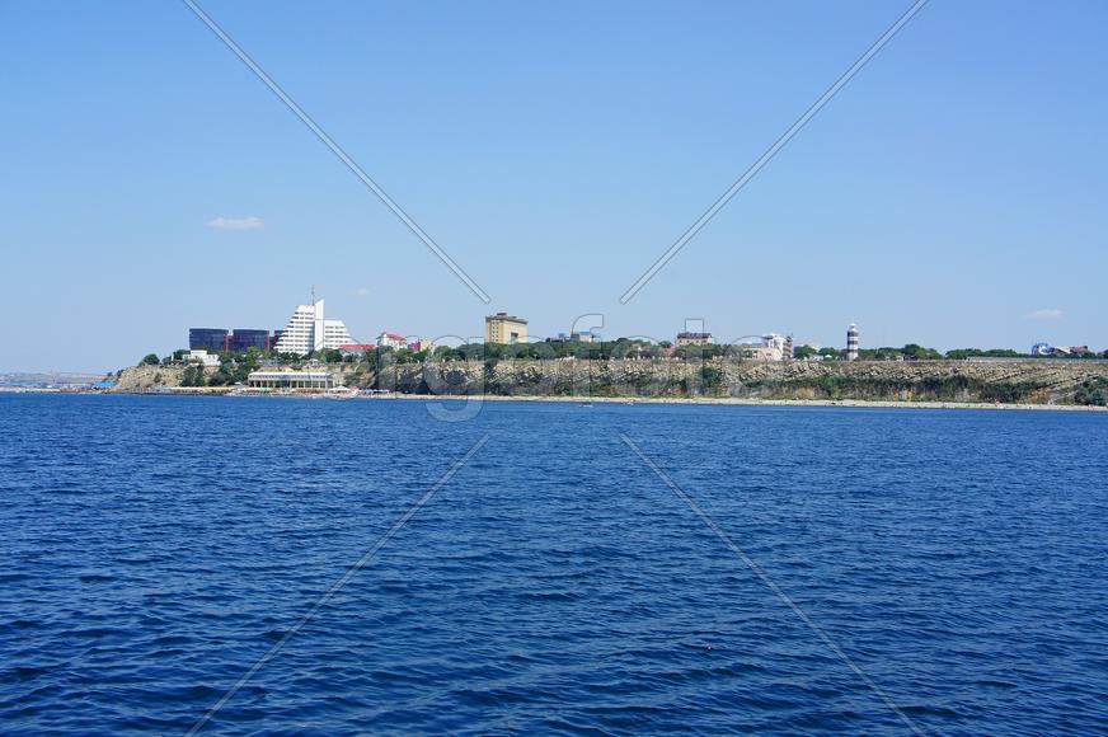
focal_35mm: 82
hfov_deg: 24.6
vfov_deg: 16.5
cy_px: 368
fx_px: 2537
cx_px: 554
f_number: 13
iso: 200
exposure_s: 1/320
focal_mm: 55
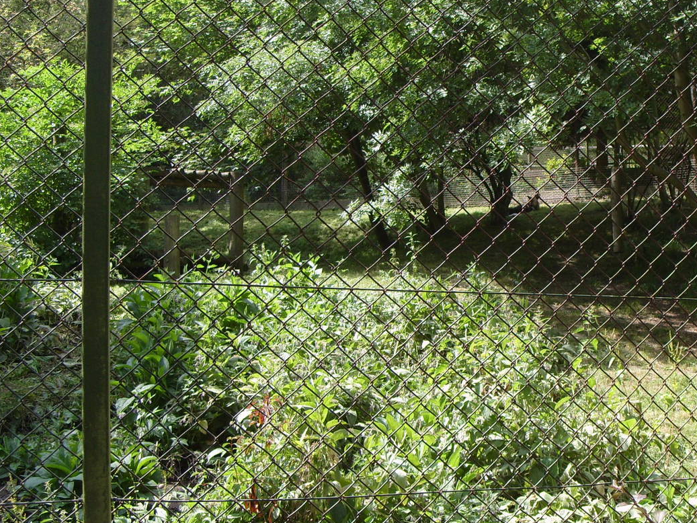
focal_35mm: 54
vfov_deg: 27.0
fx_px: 1087
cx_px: 521
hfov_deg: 34.8
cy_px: 256
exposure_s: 1/250
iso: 80
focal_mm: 7.8
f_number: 2.8
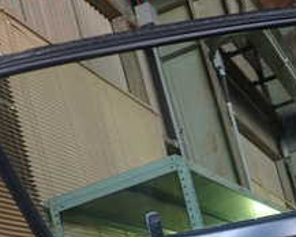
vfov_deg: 18.1
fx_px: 710
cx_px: 299
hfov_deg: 22.6
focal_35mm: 81
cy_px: 276
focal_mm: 5.4
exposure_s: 1/50
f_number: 2.3
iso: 200
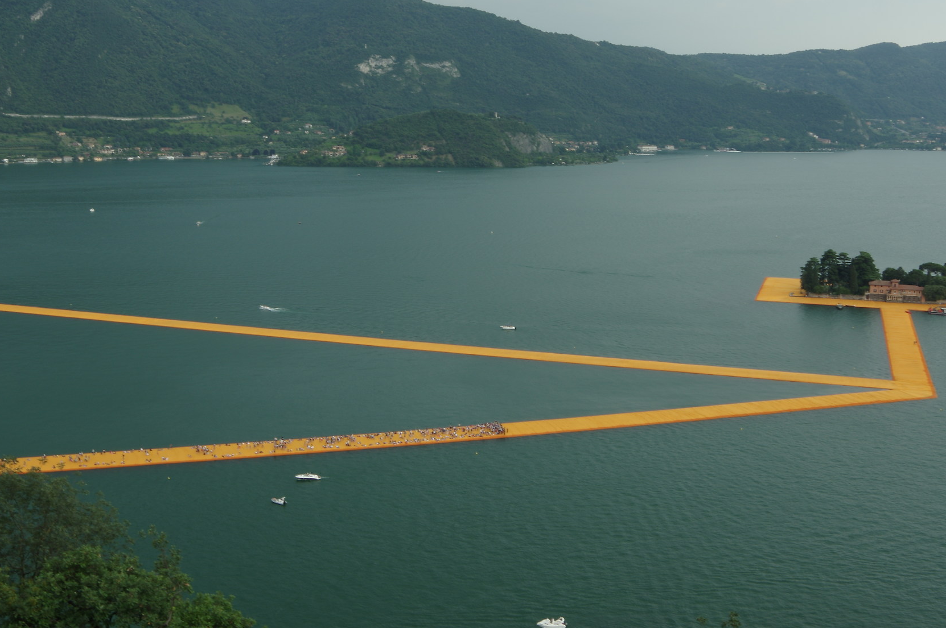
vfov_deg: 33.7
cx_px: 430
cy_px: 193
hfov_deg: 49.5
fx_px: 1024
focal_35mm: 39
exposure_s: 1/15
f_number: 20
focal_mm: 18
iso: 100
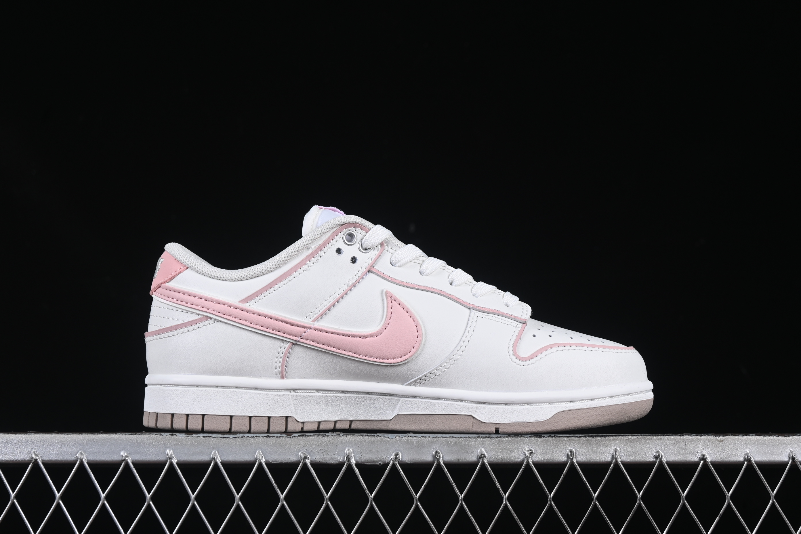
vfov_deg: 18.2
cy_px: 267
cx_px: 400
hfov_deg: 27.0
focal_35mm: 75
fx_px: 1669
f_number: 8
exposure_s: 1/80
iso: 160
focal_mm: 50
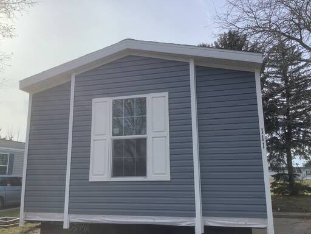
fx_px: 279
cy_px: 117
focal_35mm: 31
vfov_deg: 45.4
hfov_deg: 58.4
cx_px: 156
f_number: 2.4
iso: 25
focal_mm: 3.3
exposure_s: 1/1404
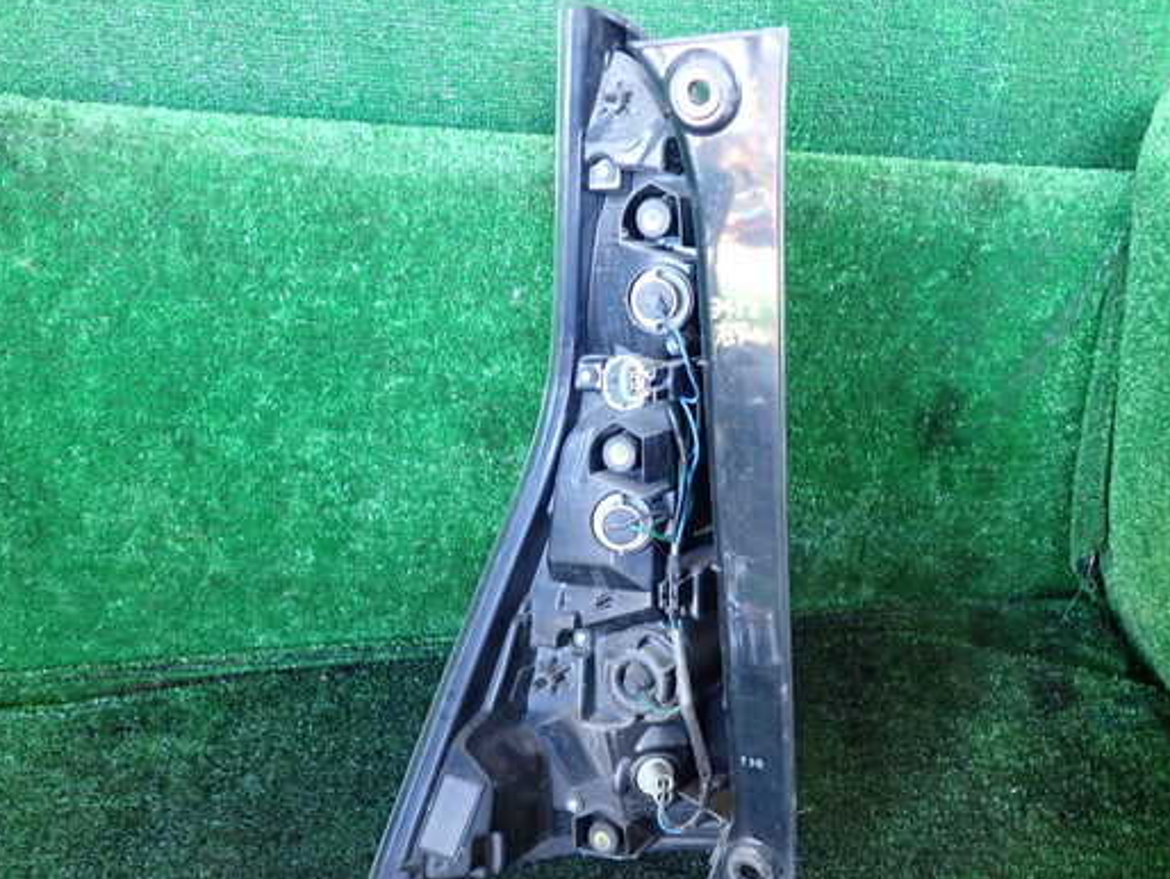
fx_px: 1184
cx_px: 671
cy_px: 449
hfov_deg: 52.4
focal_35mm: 35
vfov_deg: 40.7
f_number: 2.3
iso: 320
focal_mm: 5.4
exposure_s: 1/30
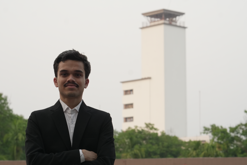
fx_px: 875
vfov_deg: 10.8
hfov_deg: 16.1
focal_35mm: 128
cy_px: 82
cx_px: 124
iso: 800
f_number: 7.1
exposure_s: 1/125
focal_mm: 85
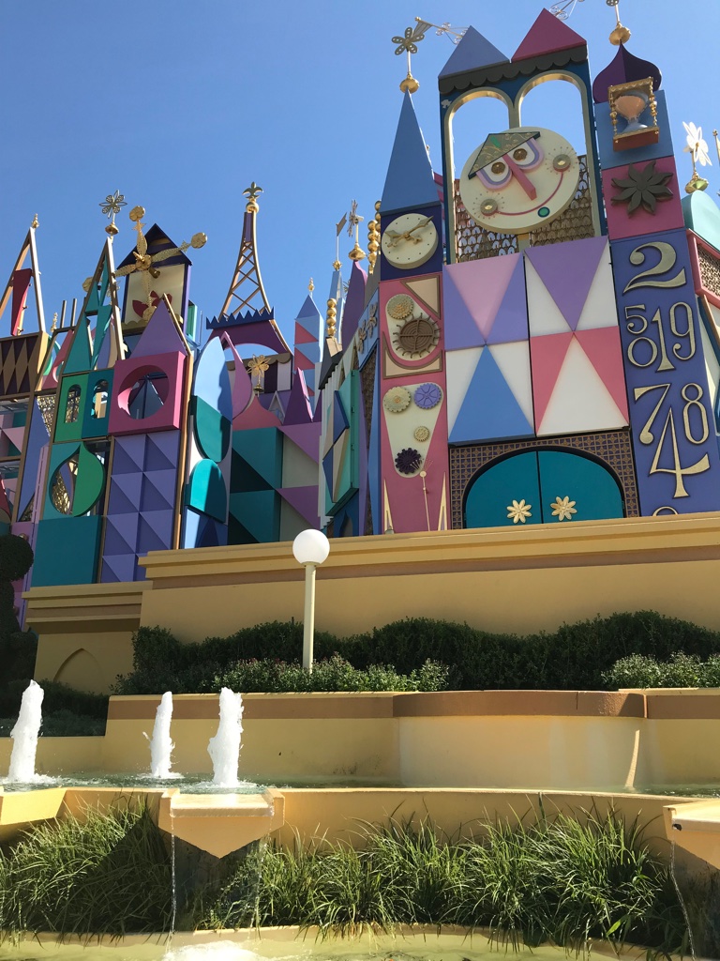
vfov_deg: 63.4
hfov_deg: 49.7
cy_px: 480
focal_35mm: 28
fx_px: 777
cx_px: 360
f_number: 1.8
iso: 20
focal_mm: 3.99
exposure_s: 1/1773
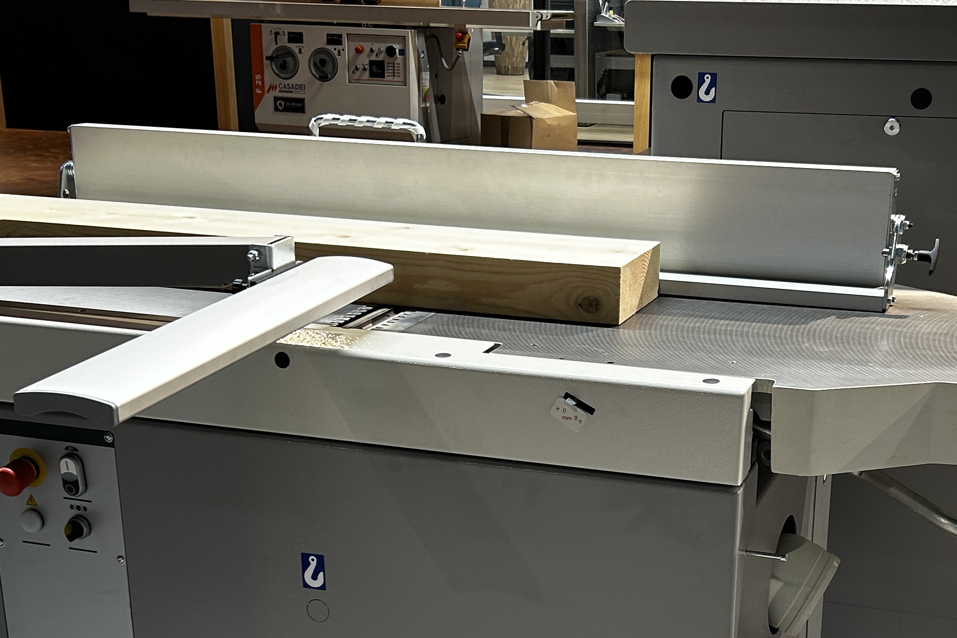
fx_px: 1489
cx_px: 583
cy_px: 496
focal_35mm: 56
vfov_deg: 23.9
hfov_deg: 35.5
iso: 80
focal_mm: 5.7
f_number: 1.5
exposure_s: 1/50
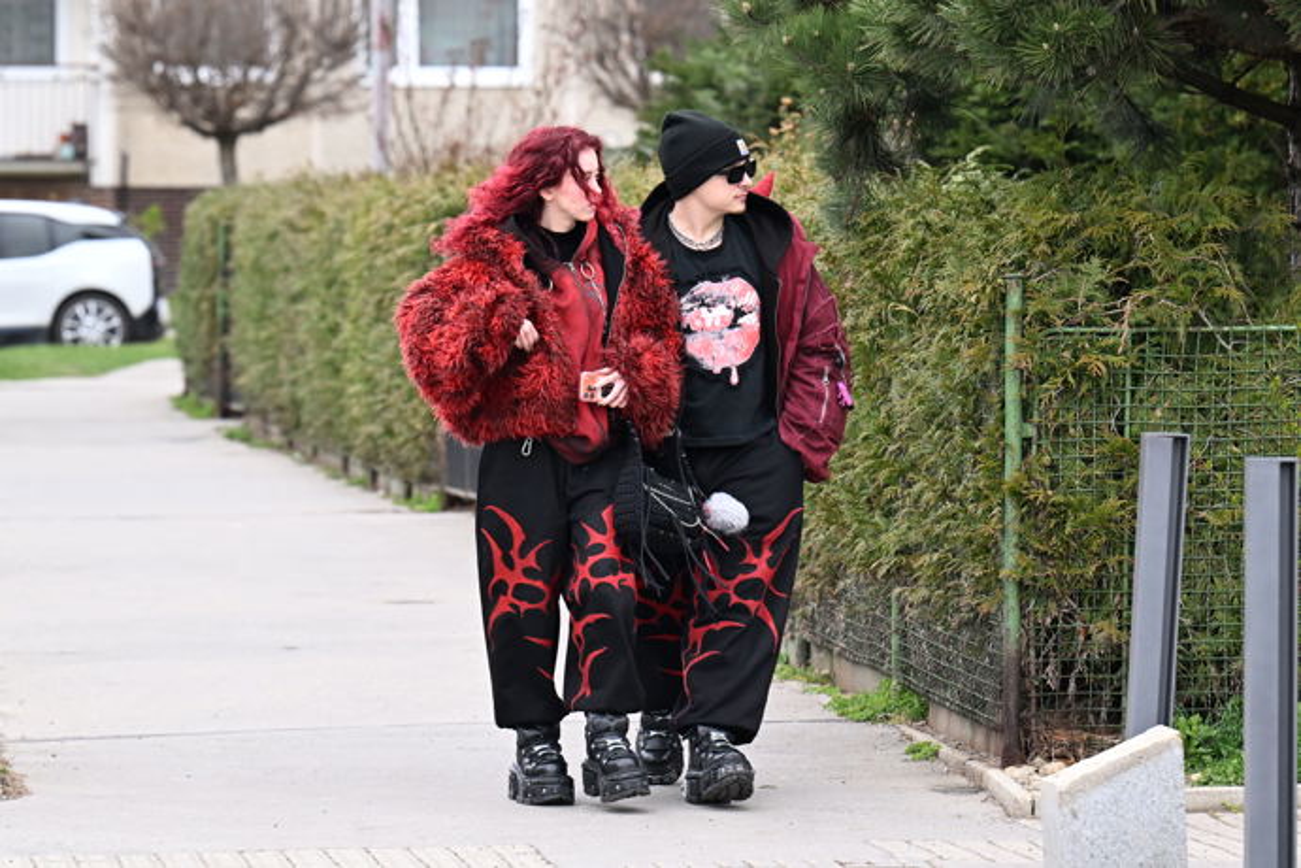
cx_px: 650
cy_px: 434
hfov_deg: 8.9
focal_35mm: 232
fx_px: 8384
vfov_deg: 5.9
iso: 1250
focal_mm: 155
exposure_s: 1/800
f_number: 5
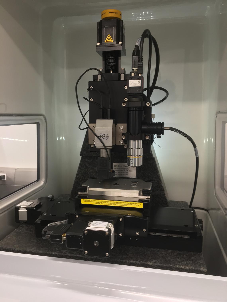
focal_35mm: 29
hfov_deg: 48.2
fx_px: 254
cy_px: 151
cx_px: 114
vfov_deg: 61.7
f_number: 2.2
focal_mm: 4.15
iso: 50
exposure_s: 1/30
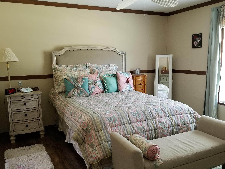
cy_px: 95
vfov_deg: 46.7
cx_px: 111
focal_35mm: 30
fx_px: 195
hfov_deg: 60.0
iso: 200
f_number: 1.7
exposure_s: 1/25
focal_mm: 4.25
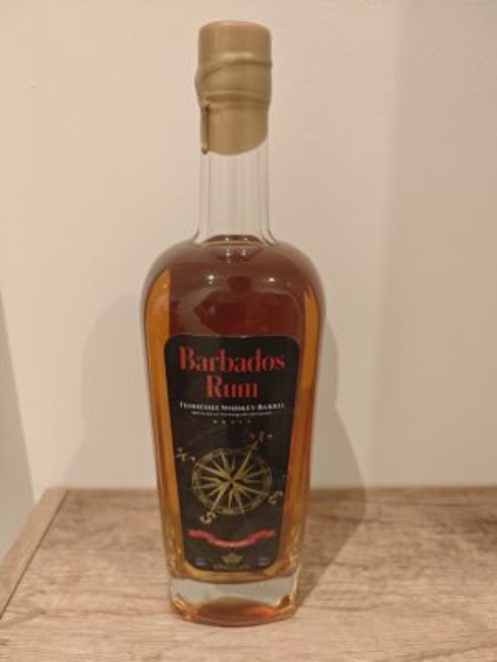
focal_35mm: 23
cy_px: 331
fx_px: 440
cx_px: 248
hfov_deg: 58.9
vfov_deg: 73.9
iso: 640
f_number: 2
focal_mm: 8.72
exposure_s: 1/33.3
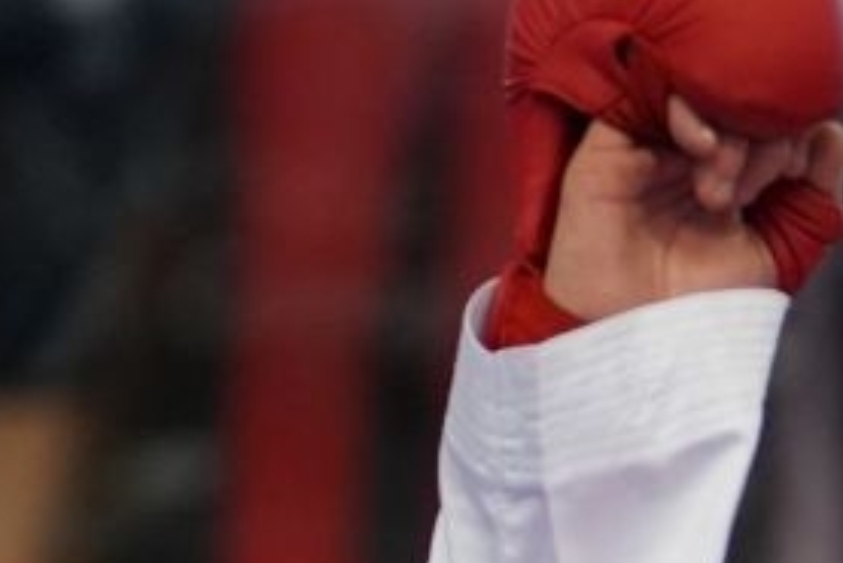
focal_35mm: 825
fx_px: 19328
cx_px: 1491
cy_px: 1628
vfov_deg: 1.7
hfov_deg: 2.5
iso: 2000
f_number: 2.8
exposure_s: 1/1000
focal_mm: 127
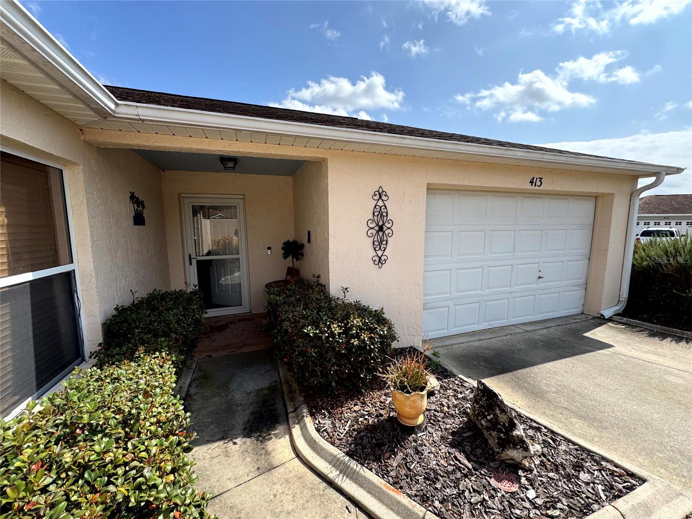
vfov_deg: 85.7
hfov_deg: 102.1
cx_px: 346
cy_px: 260
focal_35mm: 14
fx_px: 280
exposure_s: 1/1143
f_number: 2.2
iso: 50
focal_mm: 2.22
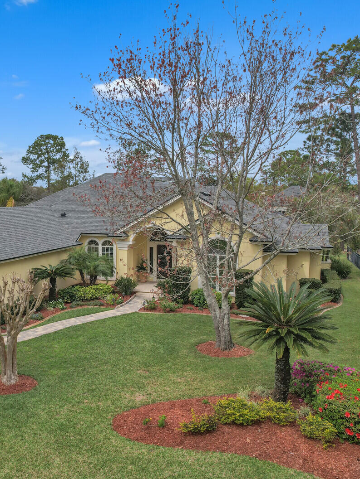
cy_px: 241
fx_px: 444
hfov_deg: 42.3
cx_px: 76
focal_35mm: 32
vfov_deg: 56.8
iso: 100
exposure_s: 1/250
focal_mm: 8.38
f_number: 2.8
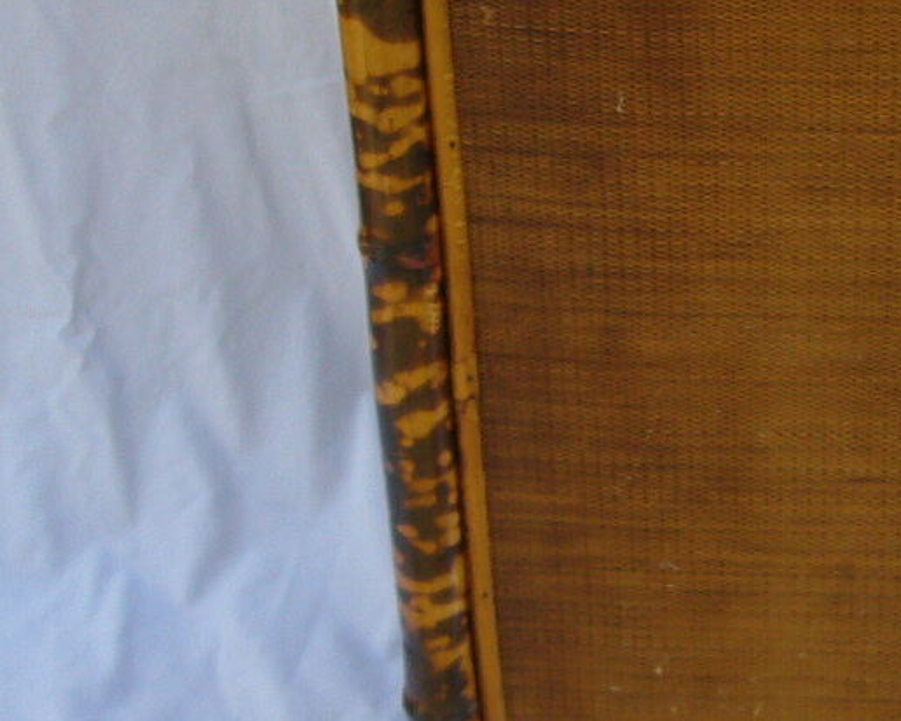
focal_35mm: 106
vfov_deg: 14.5
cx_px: 838
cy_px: 388
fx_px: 2827
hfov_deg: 17.8
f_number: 2.8
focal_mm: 5.8
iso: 80
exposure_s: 1/200
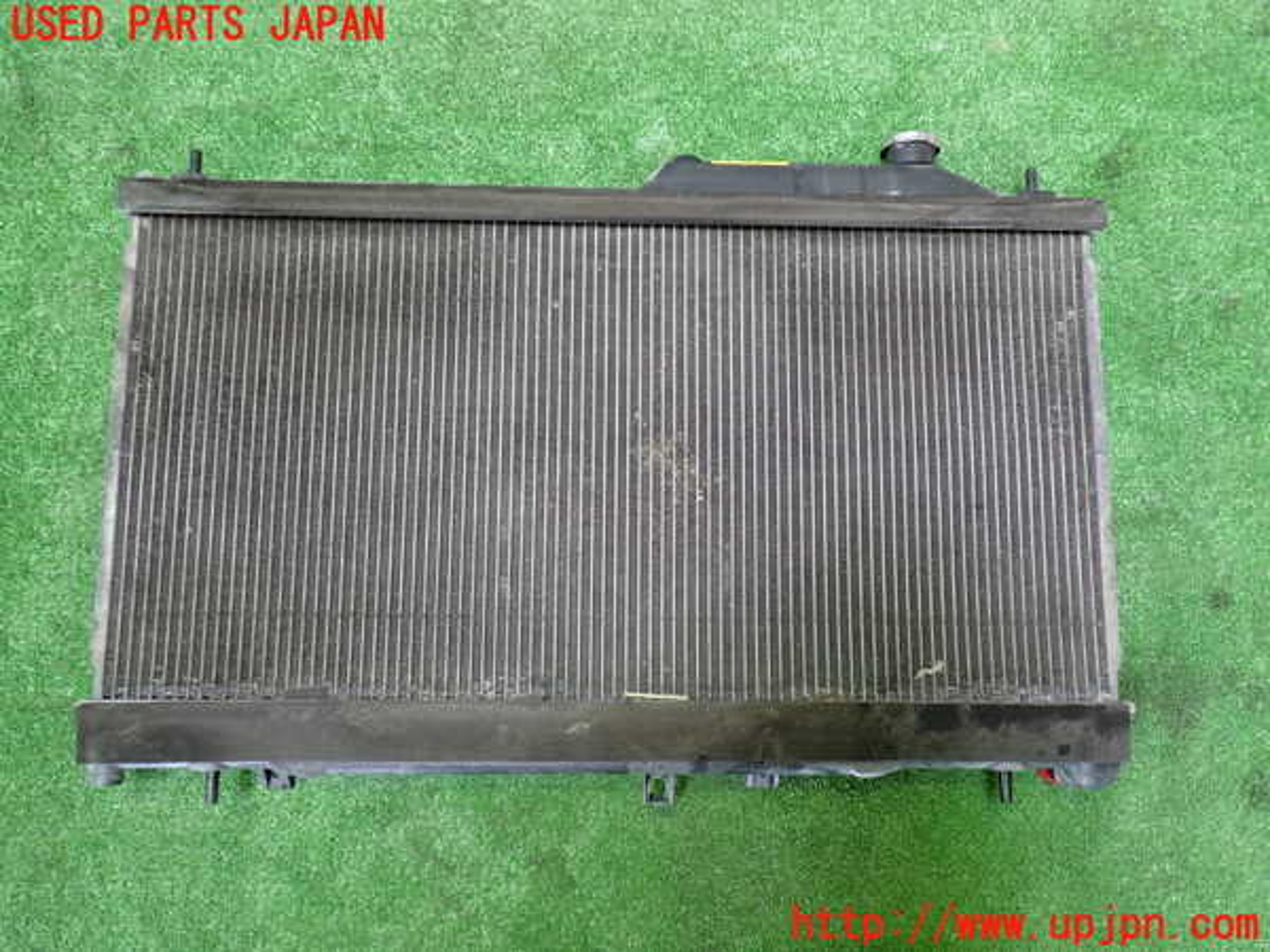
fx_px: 1101
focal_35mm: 30
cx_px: 635
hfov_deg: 60.0
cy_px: 476
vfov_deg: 46.8
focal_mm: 5.4
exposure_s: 1/30
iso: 250
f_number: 2.3
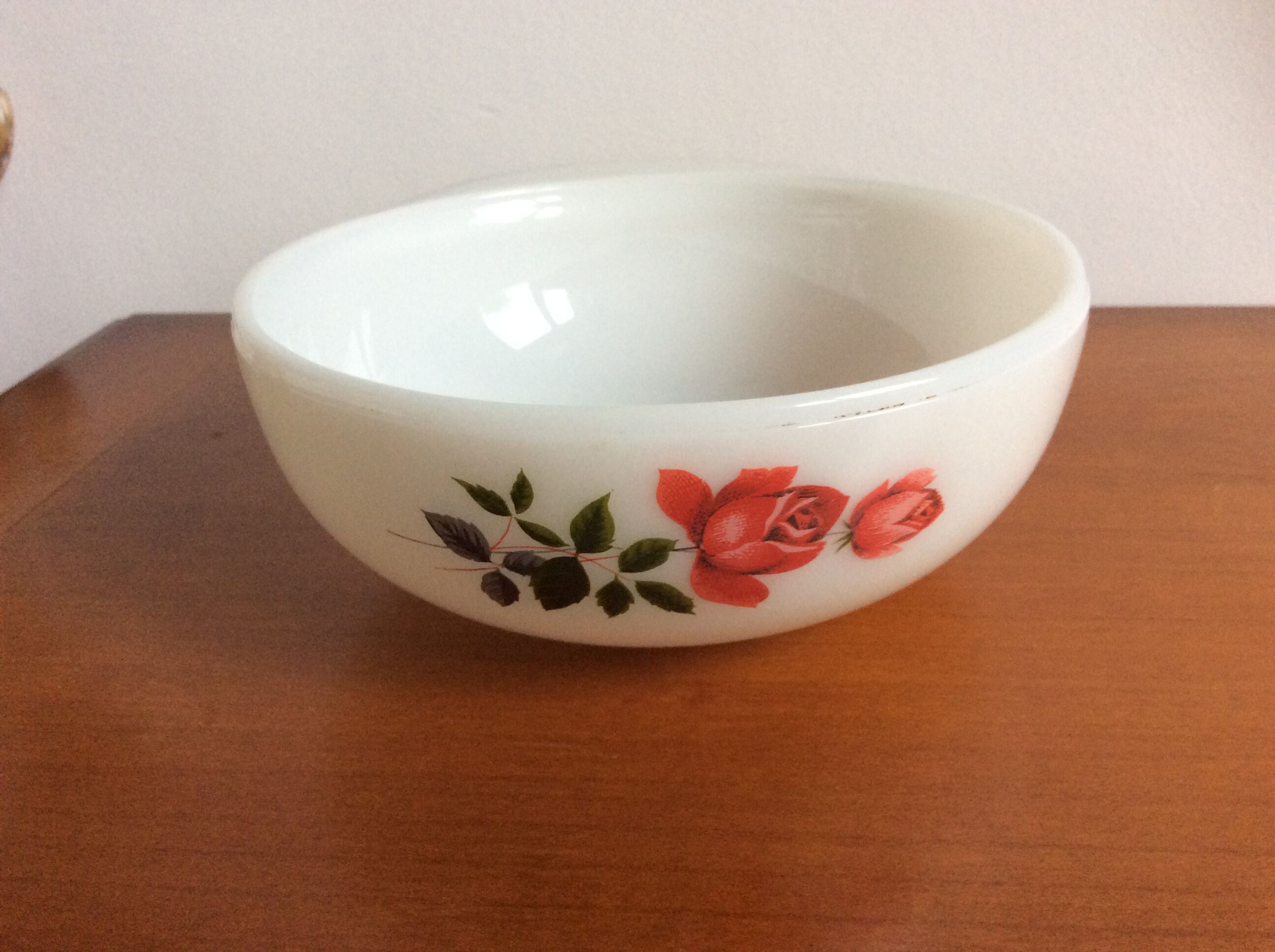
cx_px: 638
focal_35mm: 32
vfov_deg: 44.1
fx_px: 1177
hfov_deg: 56.9
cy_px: 476
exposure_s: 1/25
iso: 125
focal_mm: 3.3
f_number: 2.4
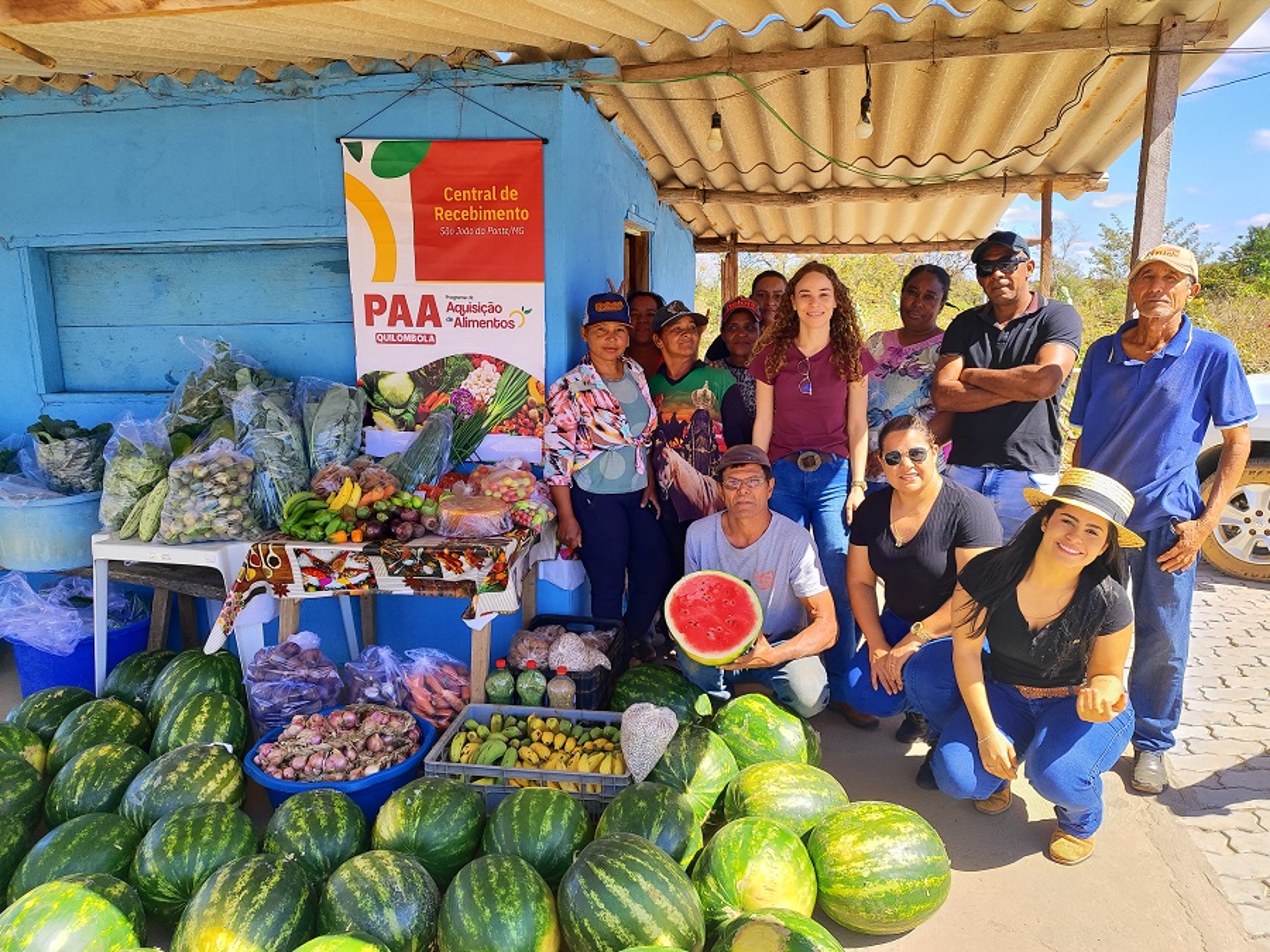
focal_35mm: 24
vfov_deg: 56.8
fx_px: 881
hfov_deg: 71.6
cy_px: 476
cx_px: 635
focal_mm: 5.89
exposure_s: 1/319
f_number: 1.89
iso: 50
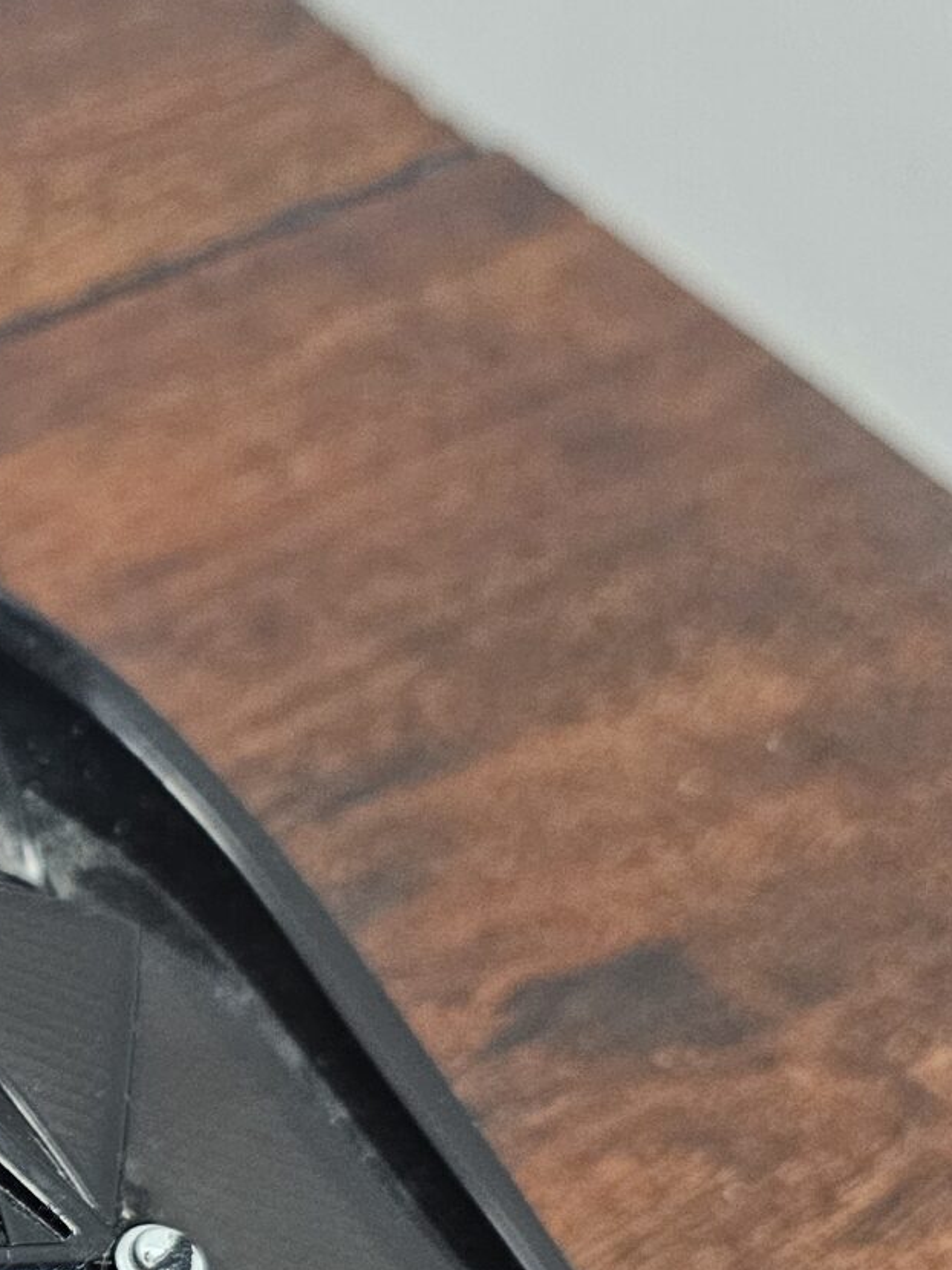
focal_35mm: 71
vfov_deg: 26.3
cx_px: -415
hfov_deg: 18.7
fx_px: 2603
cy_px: 1189
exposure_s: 1/120
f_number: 1.7
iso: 640
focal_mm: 6.3
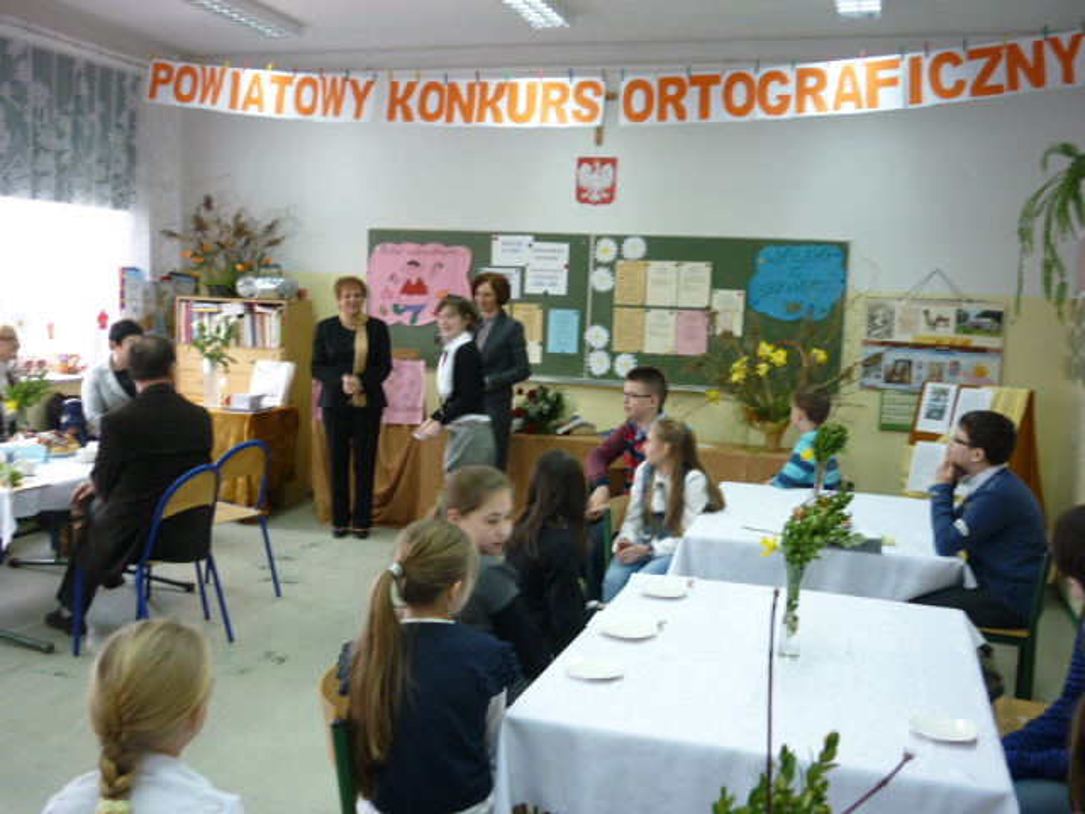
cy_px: 407
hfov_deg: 55.4
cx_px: 542
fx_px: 1034
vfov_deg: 42.9
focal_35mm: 33
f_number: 2.8
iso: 100
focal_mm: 5.5
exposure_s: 1/30
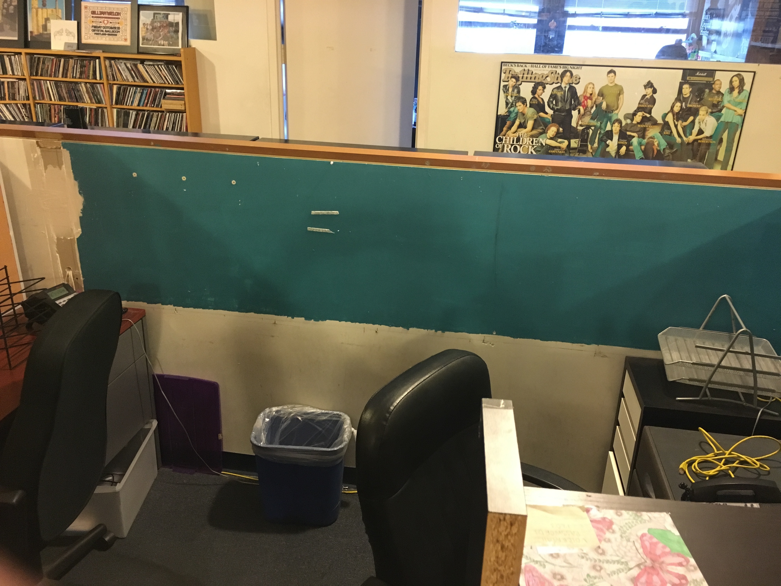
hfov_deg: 61.7
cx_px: 390
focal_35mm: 29
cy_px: 293
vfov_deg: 48.2
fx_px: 654
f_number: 2.2
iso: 200
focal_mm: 4.15
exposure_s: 1/15
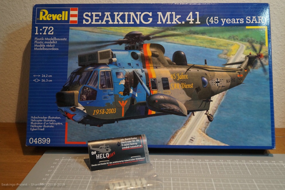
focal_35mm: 39
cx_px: 142
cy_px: 95
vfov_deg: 34.2
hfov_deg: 49.6
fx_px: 309
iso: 1600
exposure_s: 1/160
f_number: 4
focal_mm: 26
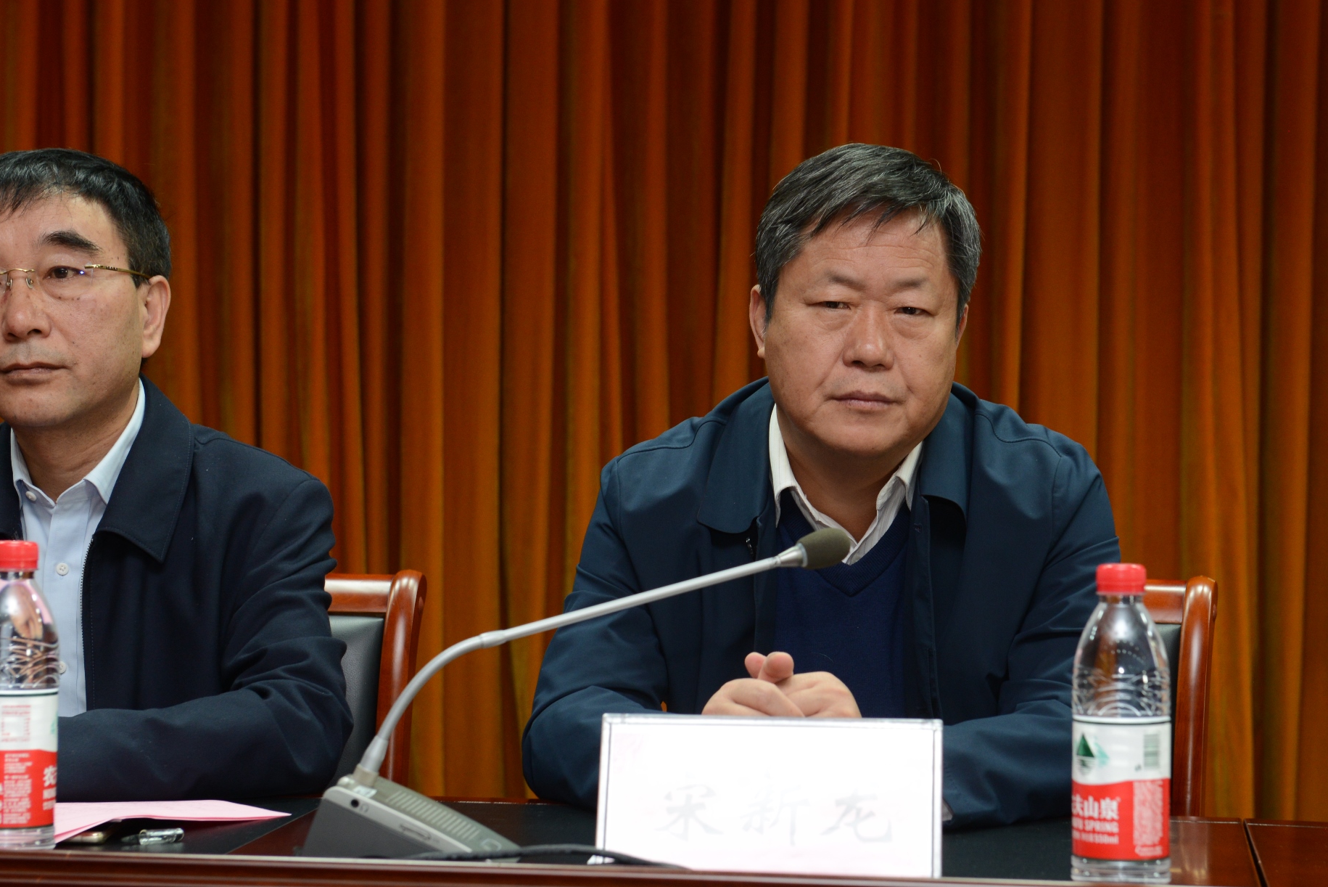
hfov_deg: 22.1
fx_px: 3395
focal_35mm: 92
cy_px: 436
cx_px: 841
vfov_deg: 14.9
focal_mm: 70
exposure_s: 1/60
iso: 1000
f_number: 7.1
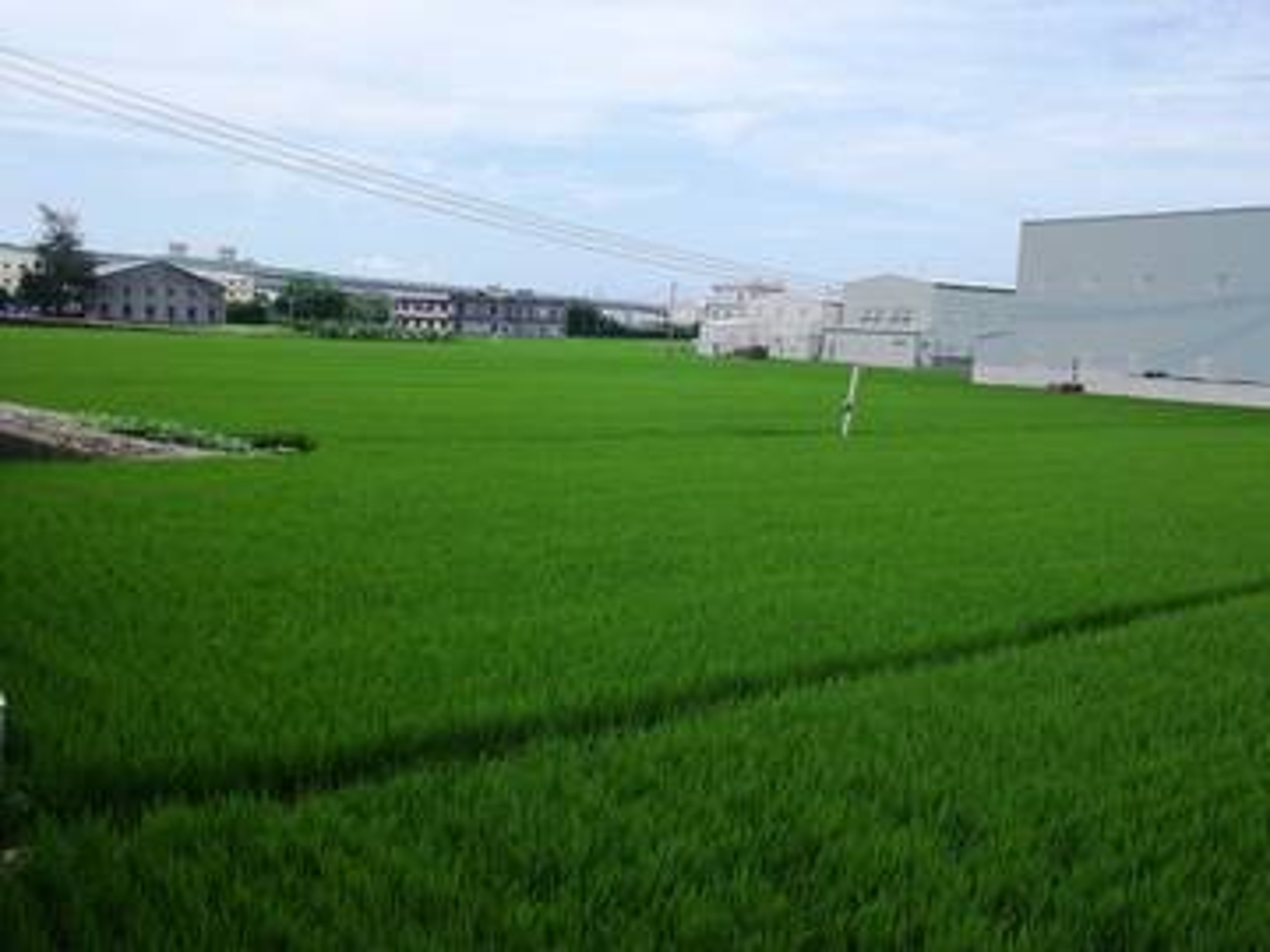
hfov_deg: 61.7
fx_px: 1064
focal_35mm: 29
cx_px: 635
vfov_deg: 48.2
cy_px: 476
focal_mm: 4.1
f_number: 5.6
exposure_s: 1/320
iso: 80
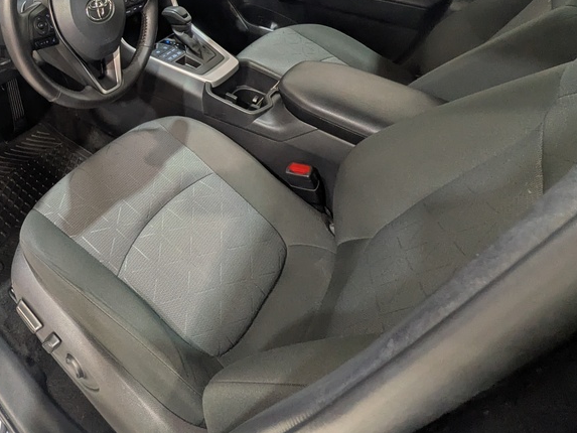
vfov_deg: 50.0
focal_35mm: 25
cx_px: 85
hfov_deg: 61.2
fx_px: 417
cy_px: 59
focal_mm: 1.83
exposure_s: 1/40
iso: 54
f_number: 2.2
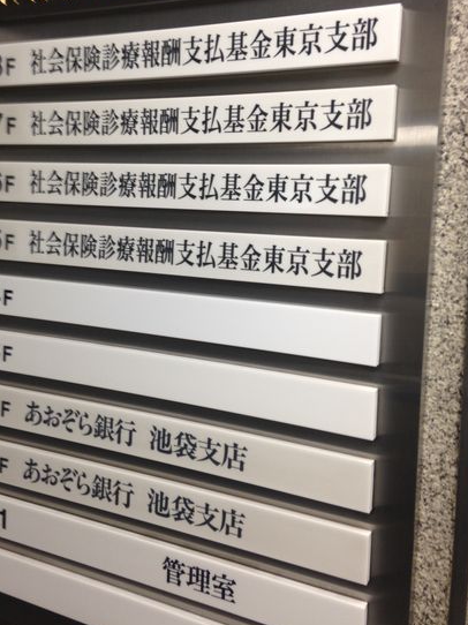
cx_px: 202
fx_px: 704
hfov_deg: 36.7
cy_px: 264
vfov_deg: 47.7
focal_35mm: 39
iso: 50
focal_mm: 4.12
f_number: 2.4
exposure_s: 1/20
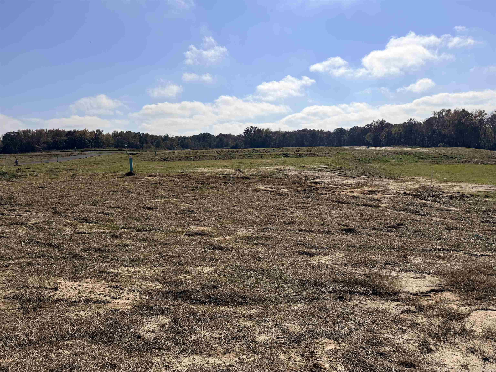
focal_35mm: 24
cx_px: 248
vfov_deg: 56.8
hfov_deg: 71.6
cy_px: 186
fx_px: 344
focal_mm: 6.76
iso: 80
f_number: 1.78
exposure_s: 1/17544
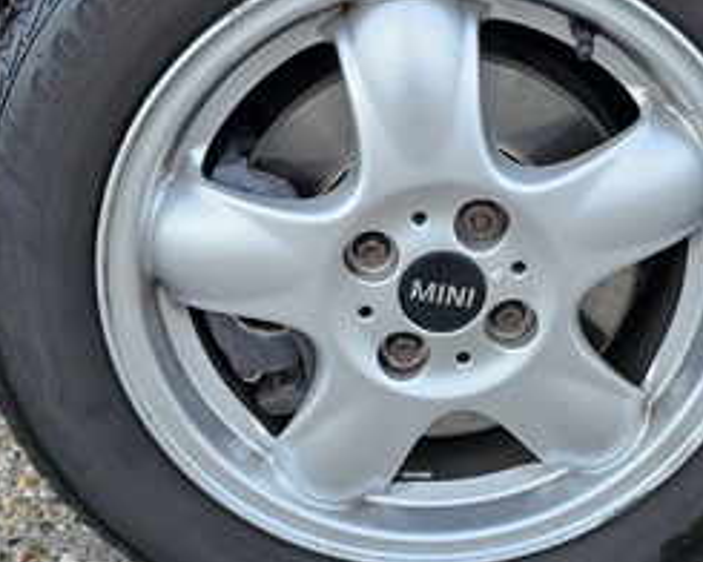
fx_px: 915
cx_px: 430
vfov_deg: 34.1
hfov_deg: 41.8
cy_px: 229
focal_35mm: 44
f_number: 1.7
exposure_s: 1/120
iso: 800
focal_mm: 6.3
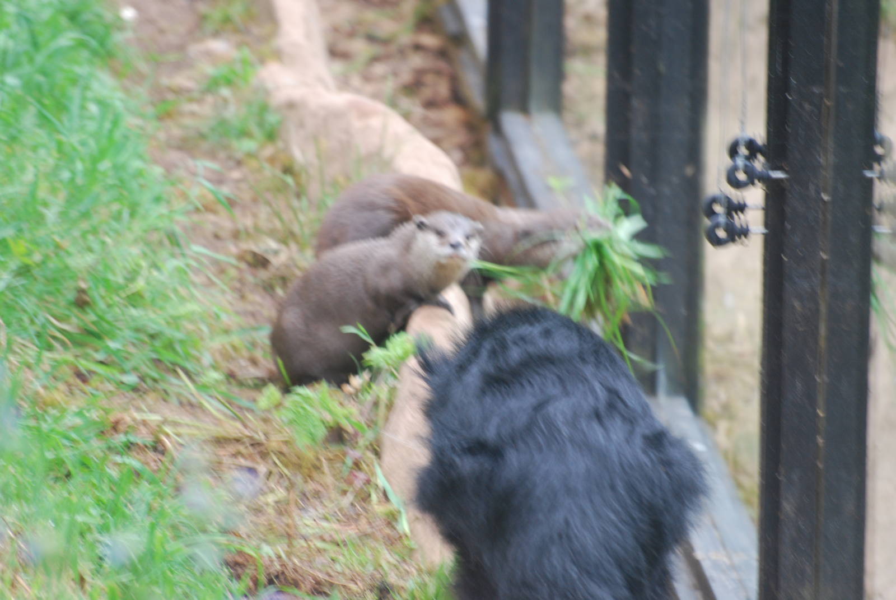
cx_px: 448
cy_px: 300
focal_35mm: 450
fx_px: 11213
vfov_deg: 3.1
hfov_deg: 4.6
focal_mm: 300
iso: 400
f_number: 5.6
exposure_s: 1/40
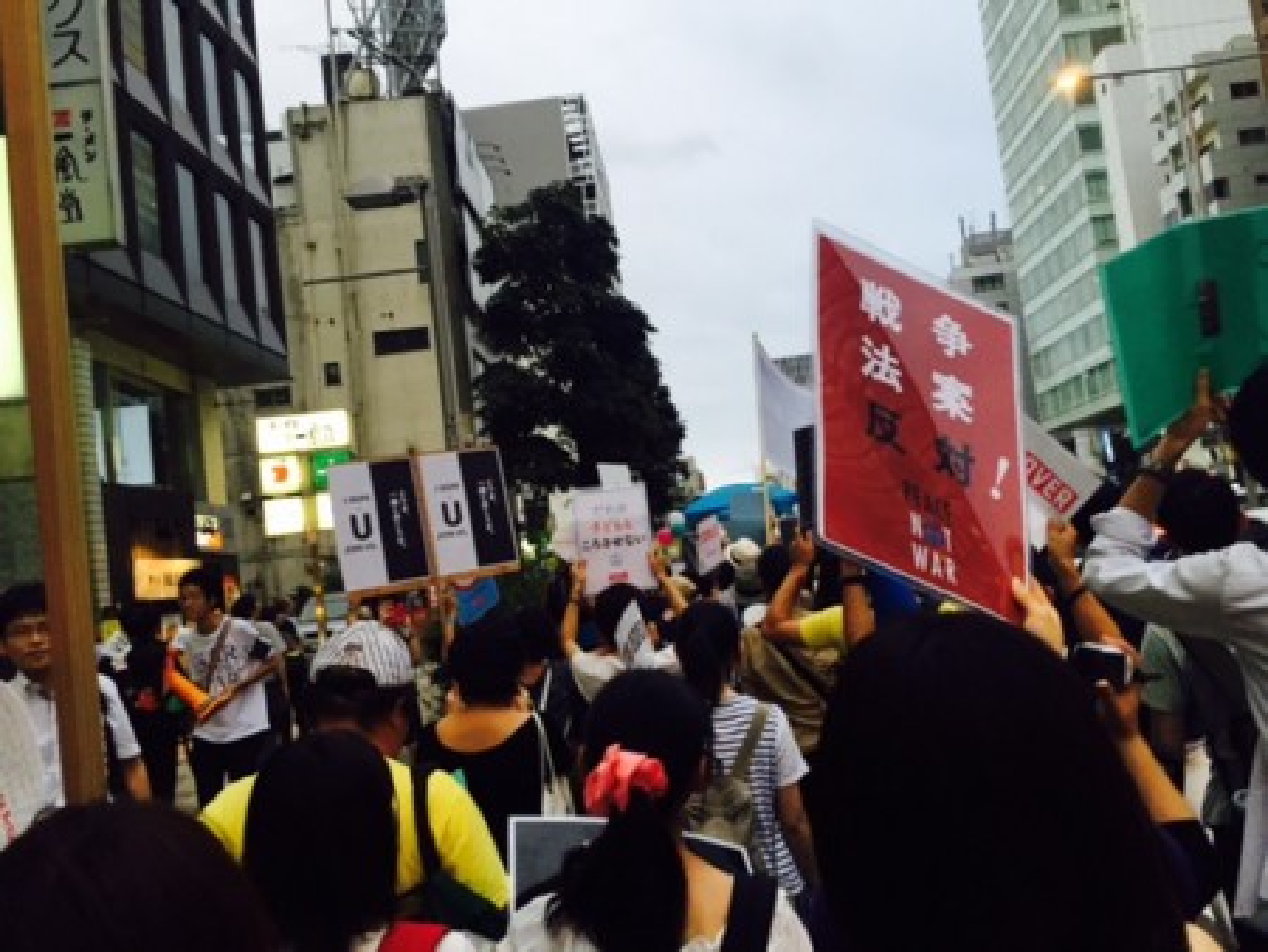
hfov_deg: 61.6
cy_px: 476
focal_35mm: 29
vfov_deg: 48.3
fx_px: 1063
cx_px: 634
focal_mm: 4.15
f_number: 2.2
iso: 40
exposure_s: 1/30
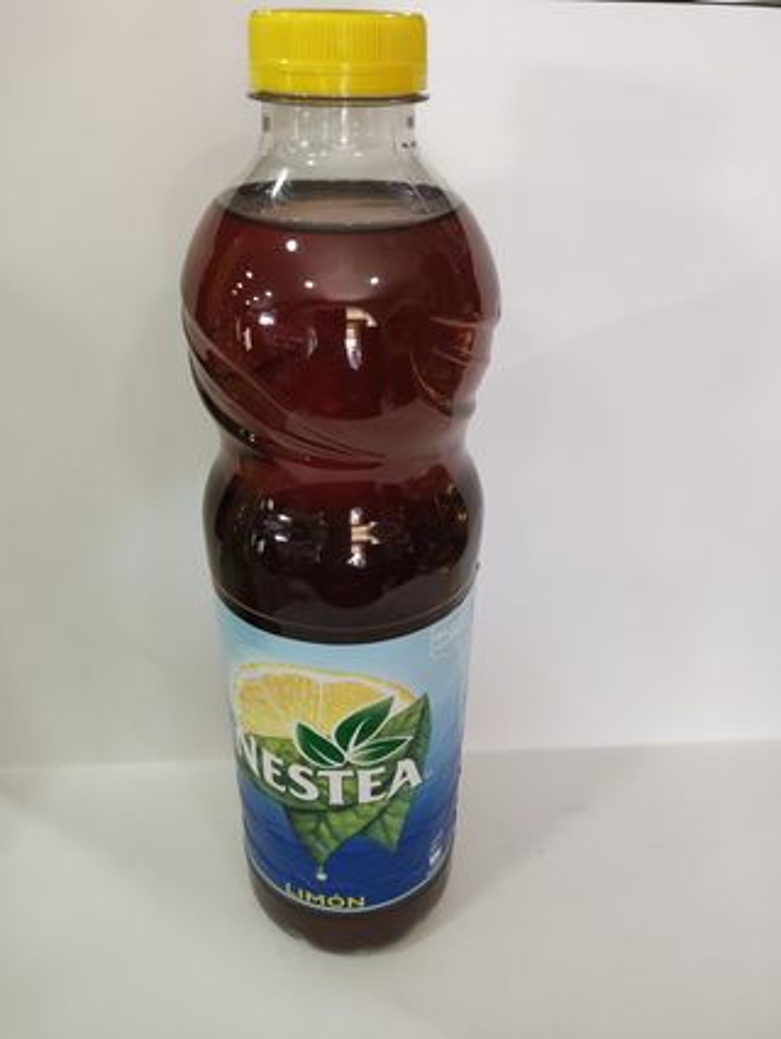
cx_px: 390
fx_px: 781
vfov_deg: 67.3
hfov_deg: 53.1
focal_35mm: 26
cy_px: 520
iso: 204
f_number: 1.79
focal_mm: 4.74
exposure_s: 1/50
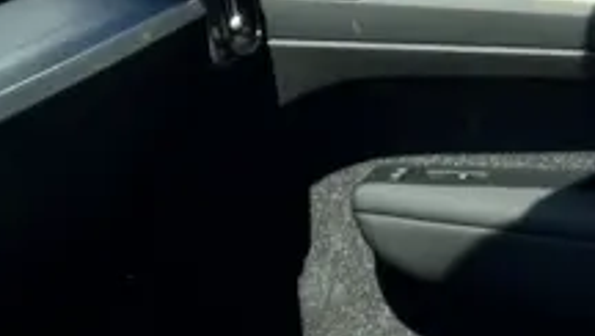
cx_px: -198
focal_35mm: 174
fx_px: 2748
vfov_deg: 6.7
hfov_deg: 12.0
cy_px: 735
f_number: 1.78
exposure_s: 1/2252
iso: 80
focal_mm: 6.76
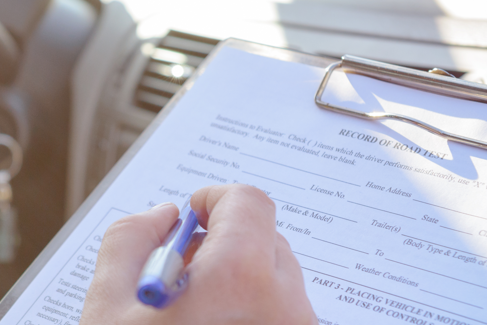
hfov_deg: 14.1
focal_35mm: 145
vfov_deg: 9.5
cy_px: 116
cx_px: 115
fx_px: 1962
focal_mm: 56
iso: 640
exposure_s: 1/640
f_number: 5
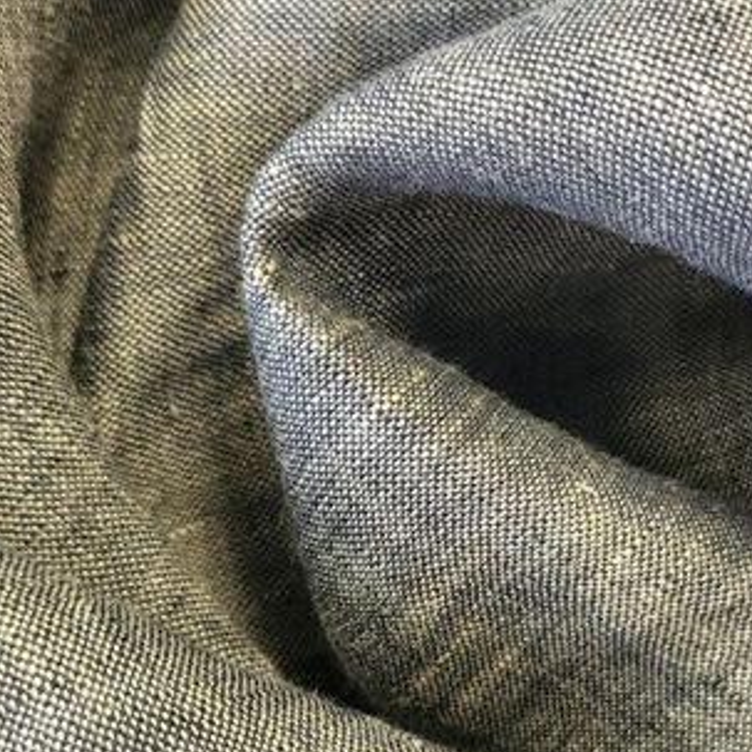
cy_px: 499
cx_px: 447
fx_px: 1401
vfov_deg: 29.8
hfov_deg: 30.0
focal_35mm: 57
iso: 250
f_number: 1.8
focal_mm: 4.25
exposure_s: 1/50
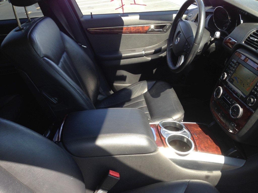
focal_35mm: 33
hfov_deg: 55.4
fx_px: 246
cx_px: 129
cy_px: 96
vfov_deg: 42.9
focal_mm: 4.12
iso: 50
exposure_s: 1/168
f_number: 2.4
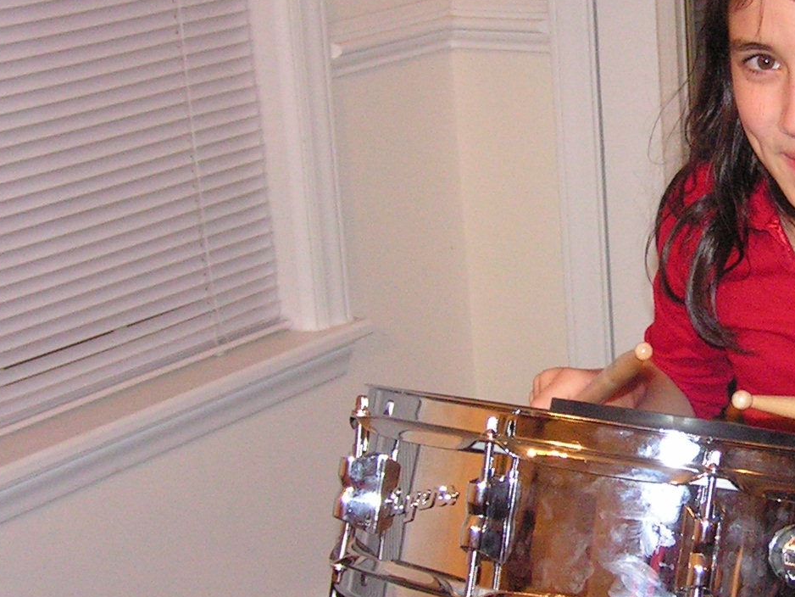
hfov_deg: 20.7
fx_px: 2113
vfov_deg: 16.1
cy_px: 320
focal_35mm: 92
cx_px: 760
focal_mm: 6.3
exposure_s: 1/40
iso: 200
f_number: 2.8
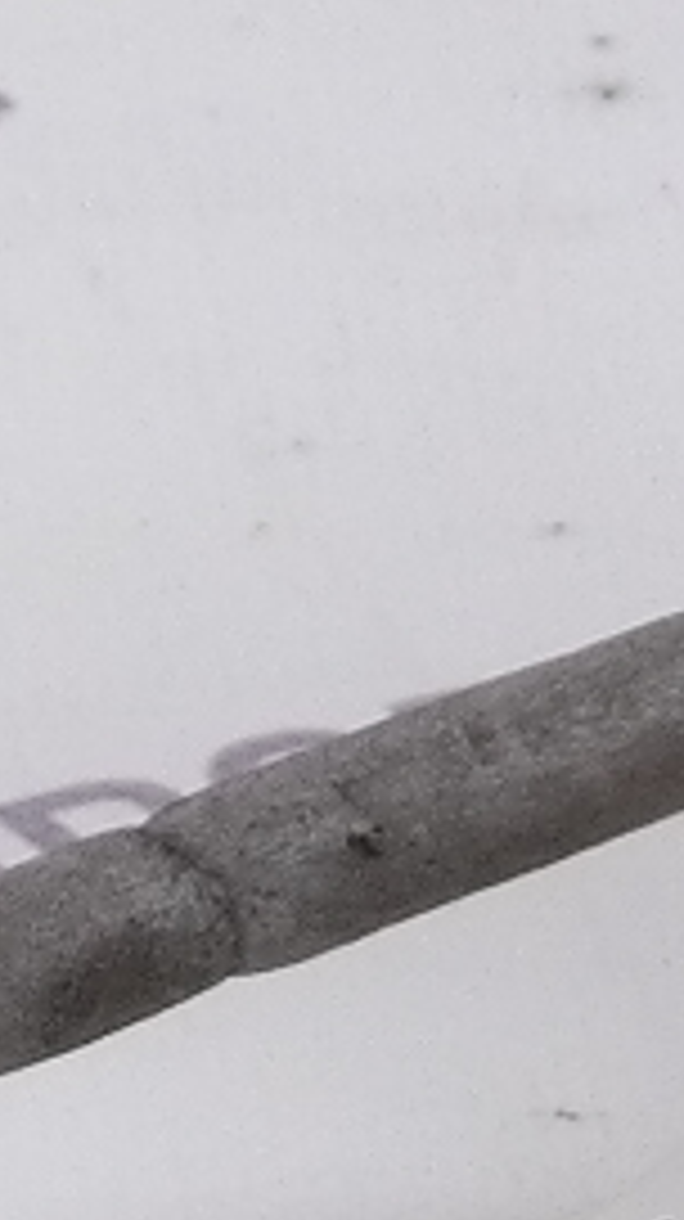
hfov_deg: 2.3
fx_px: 17094
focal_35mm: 529
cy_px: -1391
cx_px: 328
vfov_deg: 4.0
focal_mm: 30
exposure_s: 1/100
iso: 200
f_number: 4.5
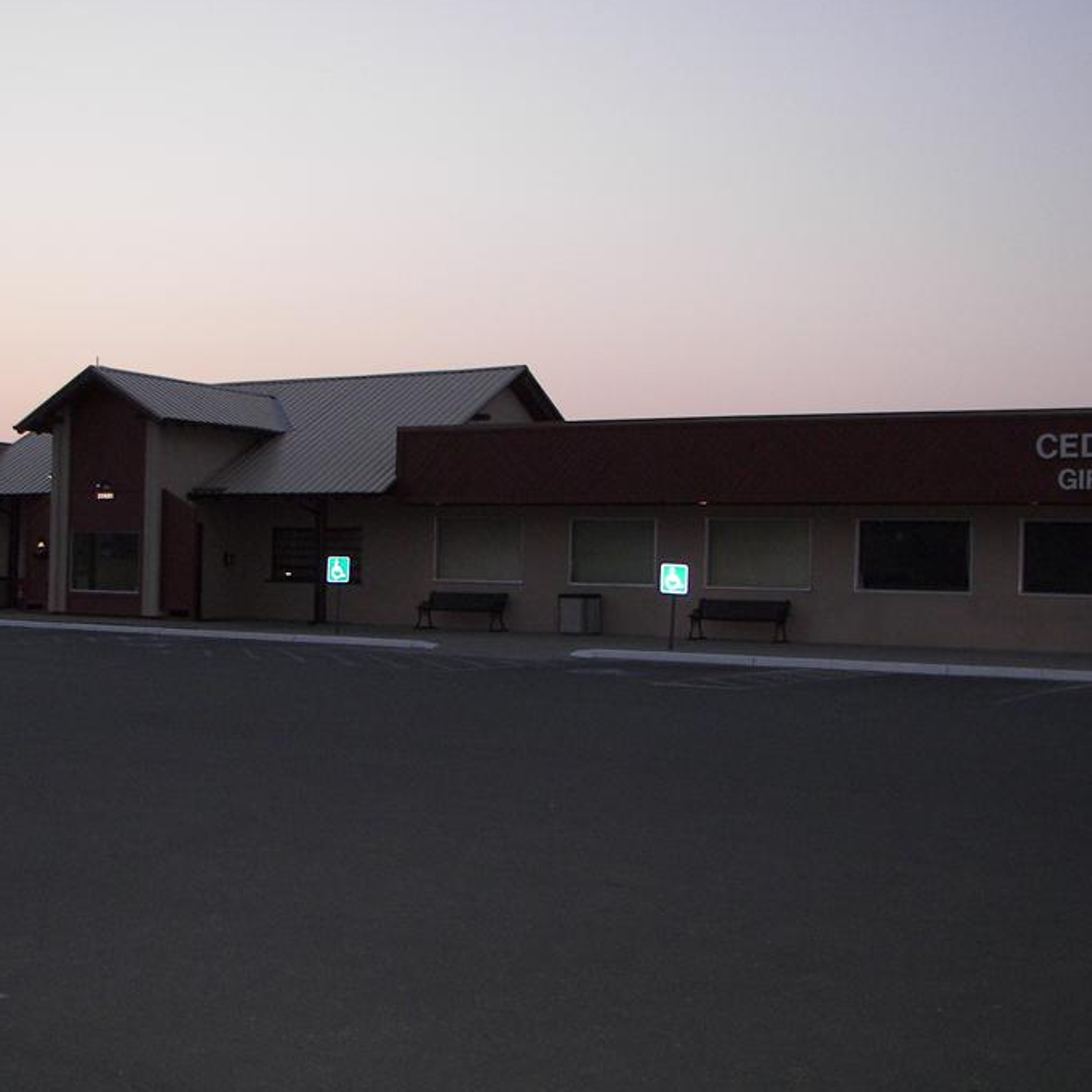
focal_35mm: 48
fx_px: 1713
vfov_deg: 35.4
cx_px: 449
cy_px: 529
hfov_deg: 35.3
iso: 100
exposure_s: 1/30
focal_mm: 6
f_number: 2.8
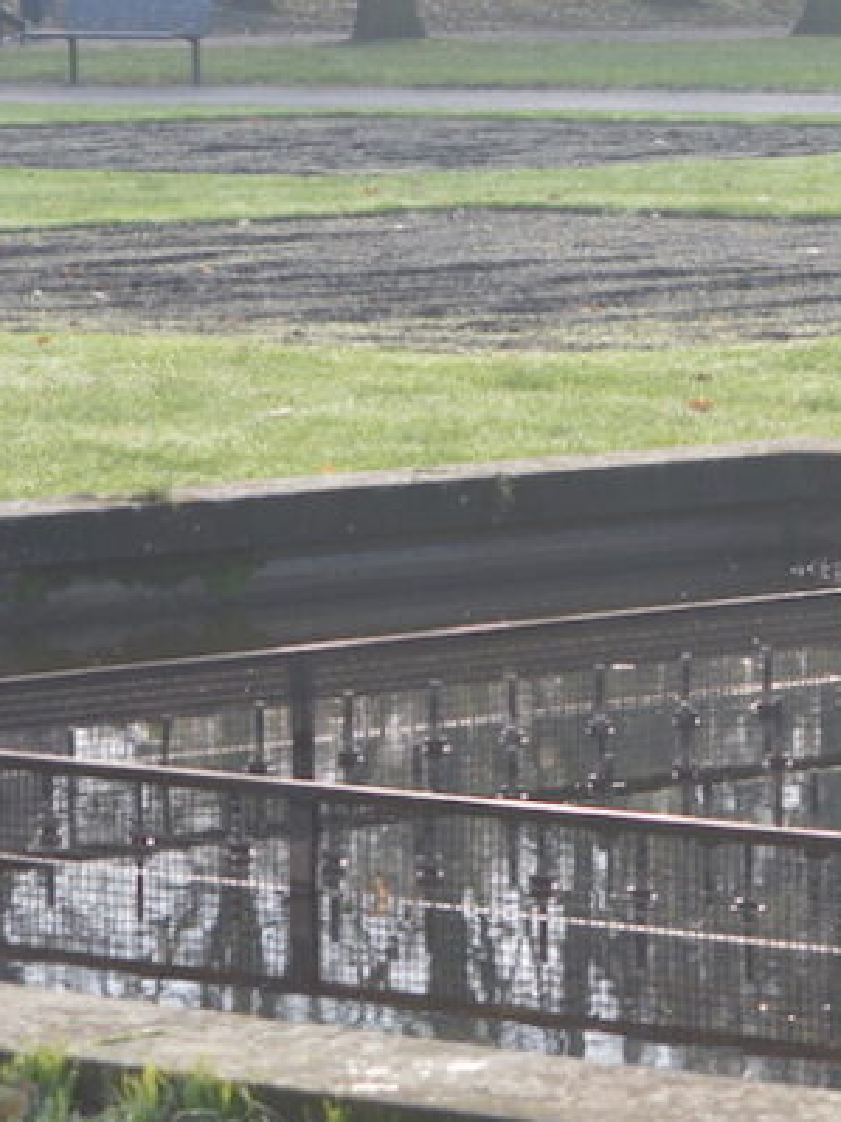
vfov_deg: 8.5
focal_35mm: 232
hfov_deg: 6.4
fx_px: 7533
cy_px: 256
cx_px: 585
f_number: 5.6
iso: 200
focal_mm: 55
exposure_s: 1/125
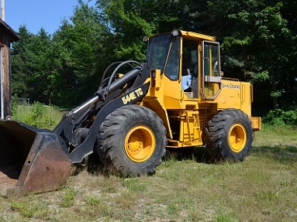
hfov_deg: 50.2
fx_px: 317
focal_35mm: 37
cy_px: 109
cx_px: 147
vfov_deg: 38.6
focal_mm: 22
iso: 100
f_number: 8
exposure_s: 1/250
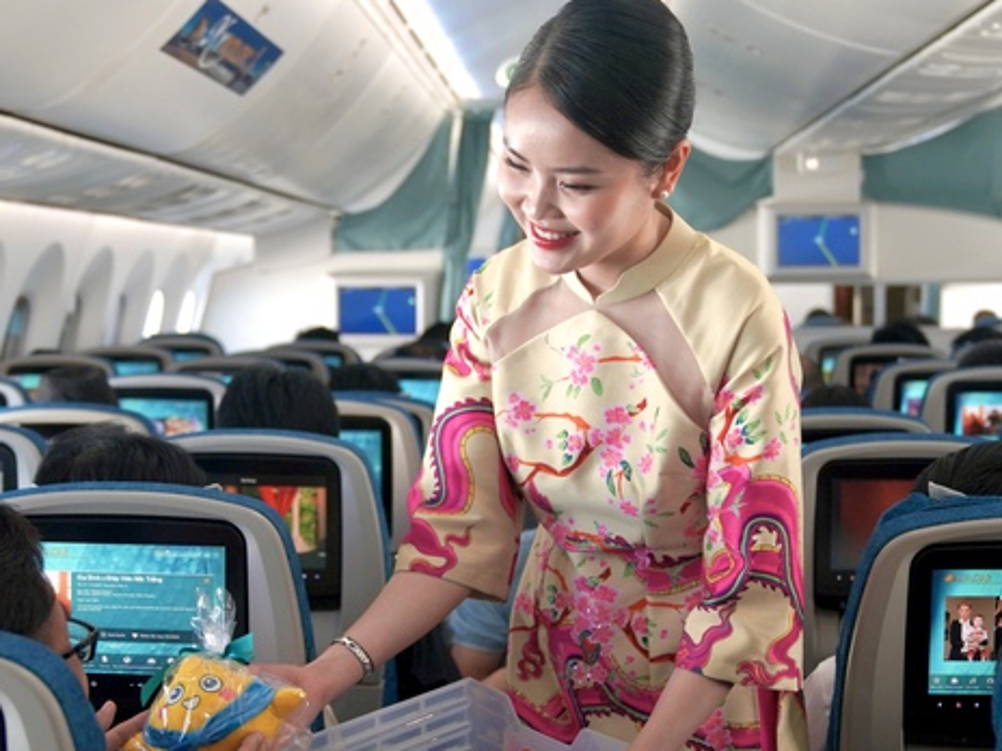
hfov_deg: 30.9
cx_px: 328
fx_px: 1795
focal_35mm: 62
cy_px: 407
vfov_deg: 23.6
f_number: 3.2
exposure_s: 1/100
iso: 640
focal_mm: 31
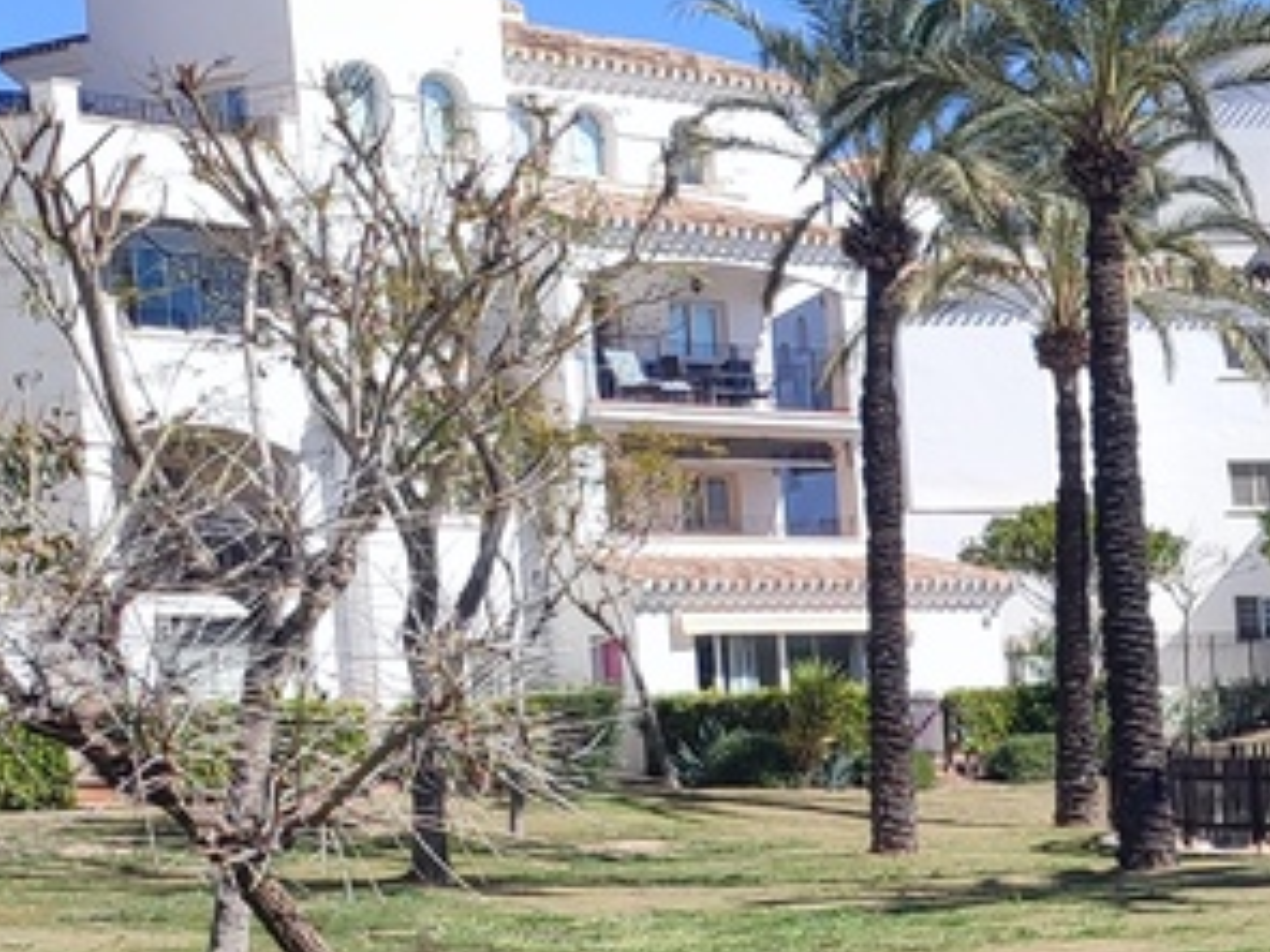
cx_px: 2274
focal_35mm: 108
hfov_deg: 15.6
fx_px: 3962
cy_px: 1042
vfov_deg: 13.4
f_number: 1.9
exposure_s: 1/595
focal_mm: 6.04
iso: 50
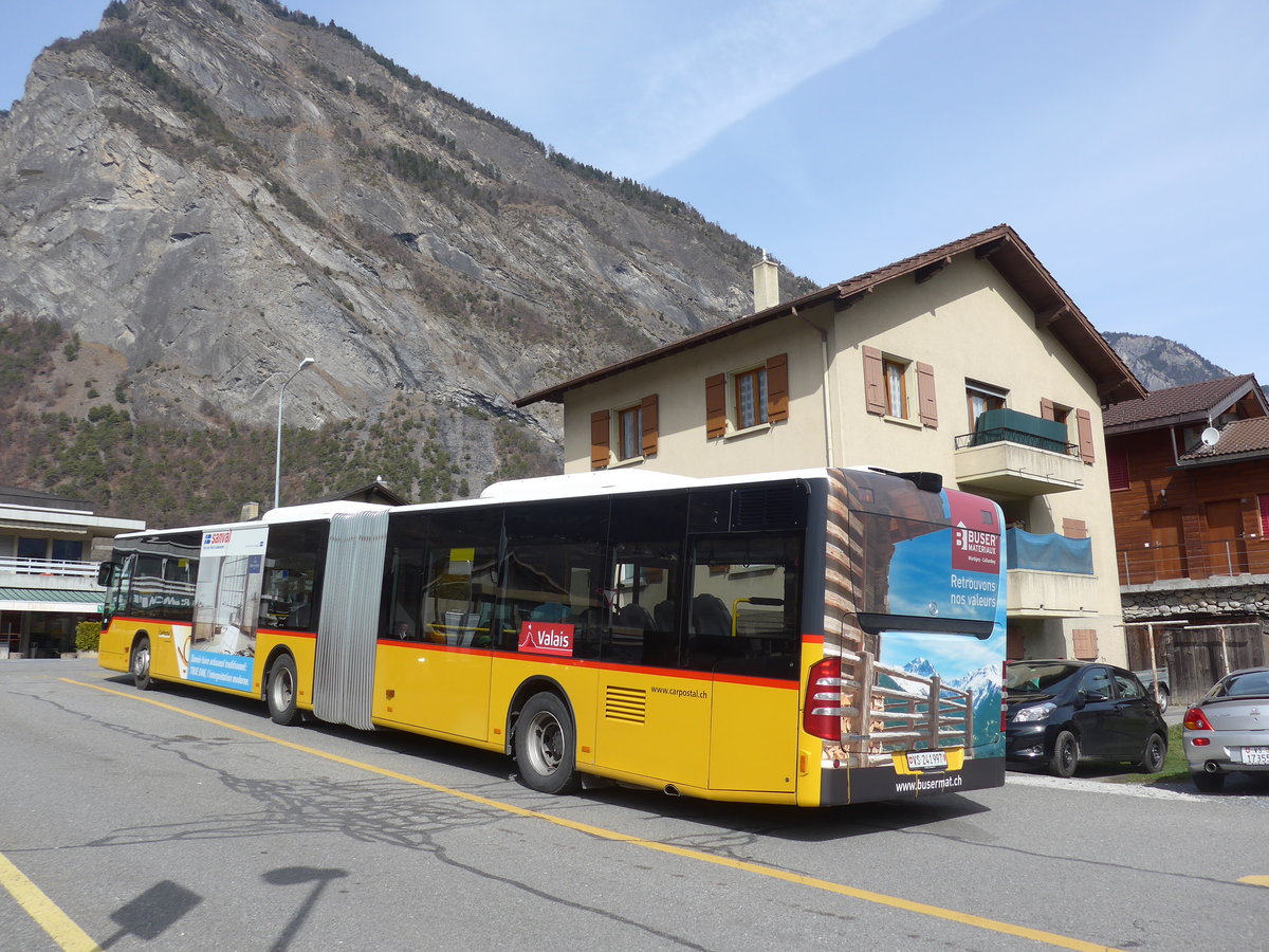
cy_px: 476
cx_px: 634
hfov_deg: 61.7
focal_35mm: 29
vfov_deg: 48.2
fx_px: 1063
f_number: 2.8
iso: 80
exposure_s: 1/1600
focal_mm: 6
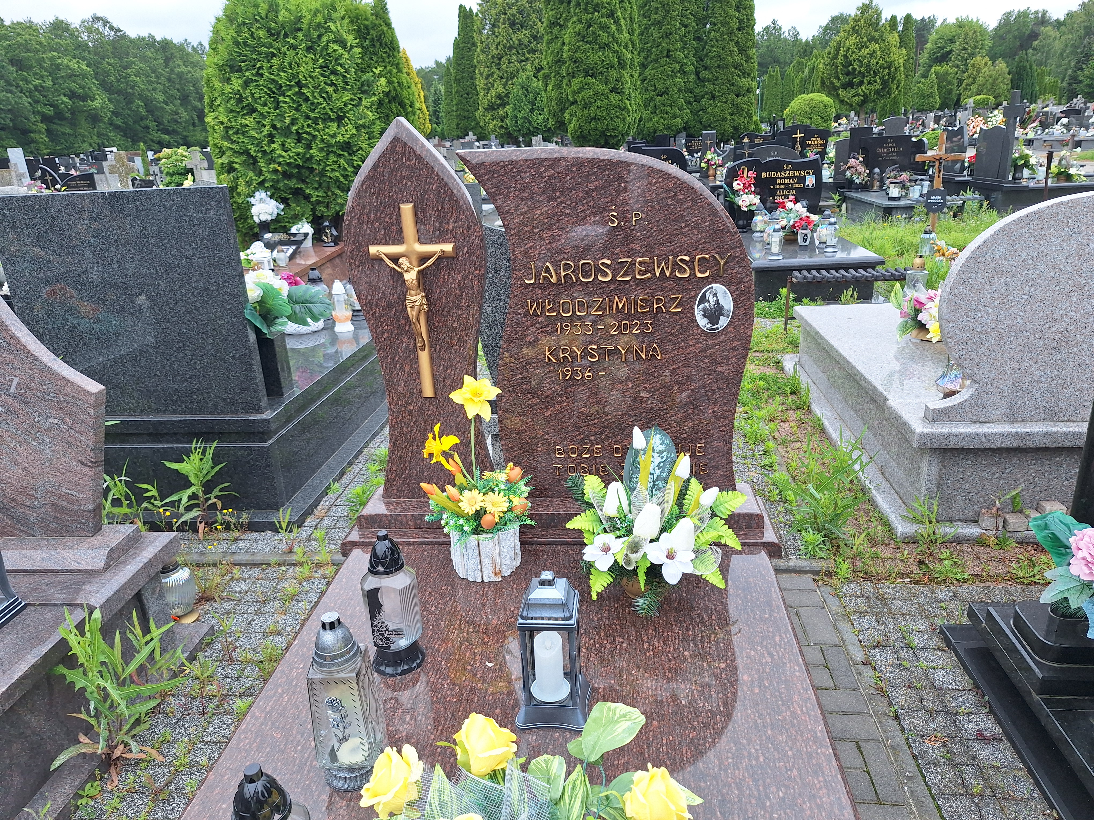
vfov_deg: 58.9
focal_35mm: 23
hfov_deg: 73.9
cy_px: 410
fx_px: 727
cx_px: 547
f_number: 1.8
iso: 40
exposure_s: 1/797
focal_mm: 5.54
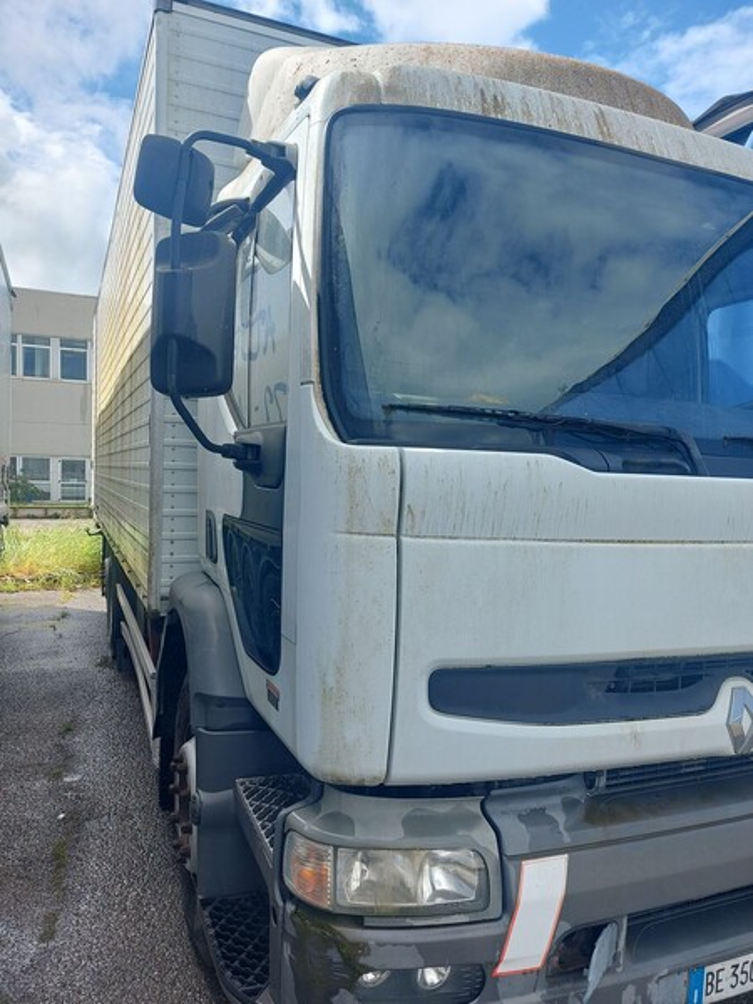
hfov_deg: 56.8
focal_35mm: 24
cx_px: 376
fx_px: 696
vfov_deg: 71.6
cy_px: 502
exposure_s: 1/521
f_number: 1.8
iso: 32
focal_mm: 5.23
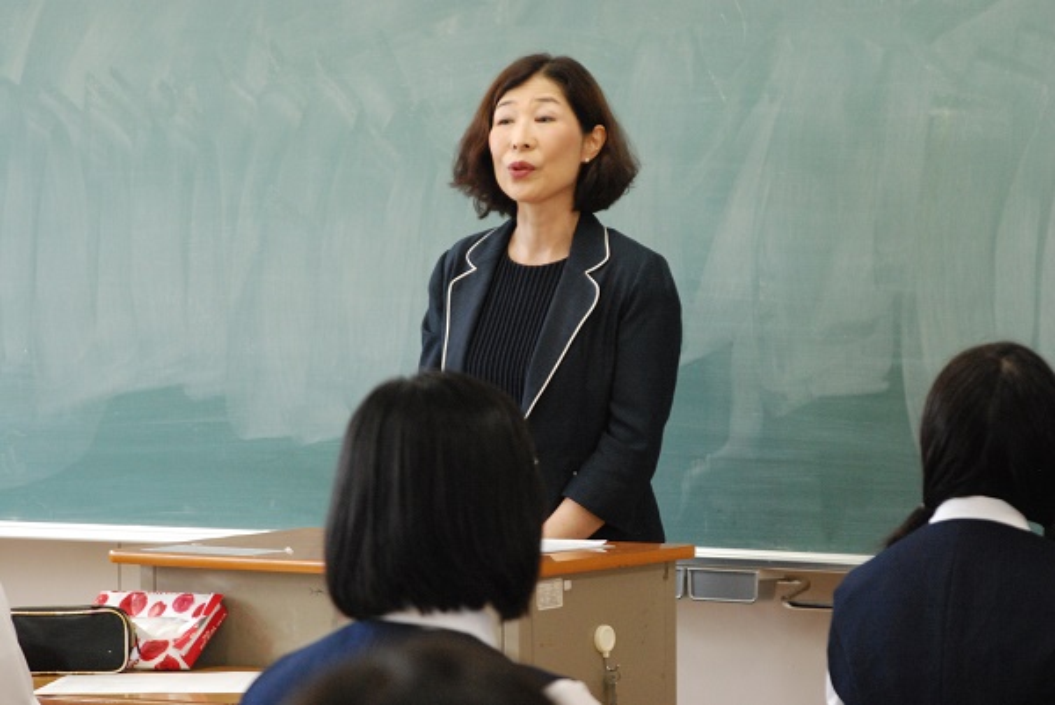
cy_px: 352
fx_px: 4839
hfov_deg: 12.4
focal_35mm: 165
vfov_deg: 8.3
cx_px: 528
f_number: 5.6
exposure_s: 1/125
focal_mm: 110
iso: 1600
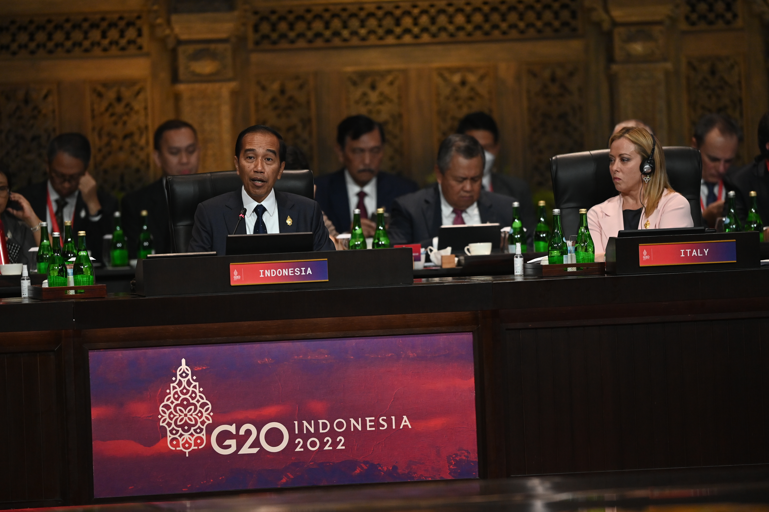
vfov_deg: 3.4
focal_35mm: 400
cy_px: 256
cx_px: 384
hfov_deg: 5.2
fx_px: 8544
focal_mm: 400
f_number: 3.2
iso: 3200
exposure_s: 1/500
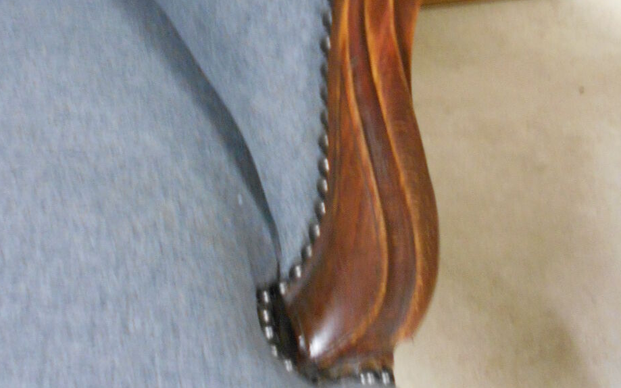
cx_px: 263
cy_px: 92
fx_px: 812
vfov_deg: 26.5
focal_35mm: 48
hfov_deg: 41.7
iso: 560
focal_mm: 4.6
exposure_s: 1/8
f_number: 3.2
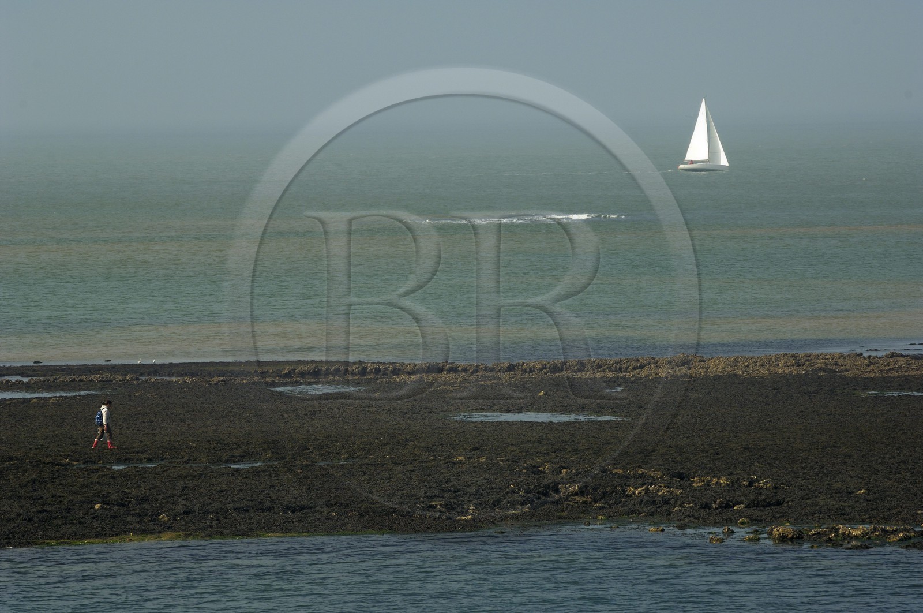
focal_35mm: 262
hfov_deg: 7.9
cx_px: 462
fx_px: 6721
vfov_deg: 5.2
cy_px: 306
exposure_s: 1/160
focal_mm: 175
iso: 100
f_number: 9
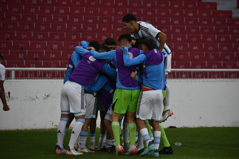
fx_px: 1444
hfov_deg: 9.5
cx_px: 120
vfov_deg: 6.3
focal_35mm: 218
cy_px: 80
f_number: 4.8
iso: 800
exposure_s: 1/1000
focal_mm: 145
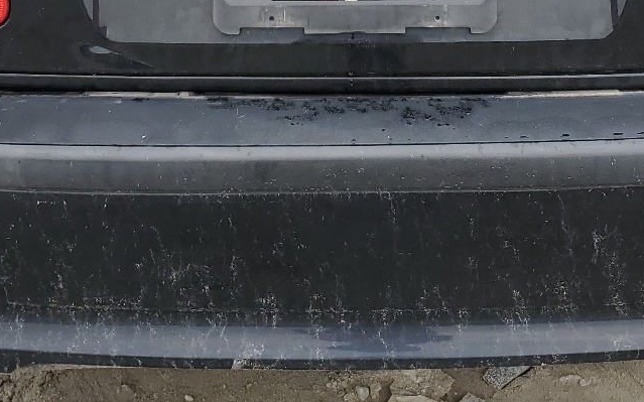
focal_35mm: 69
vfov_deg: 17.9
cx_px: 351
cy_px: -82
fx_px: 1211
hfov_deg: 29.8
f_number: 1.5
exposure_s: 1/159
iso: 50
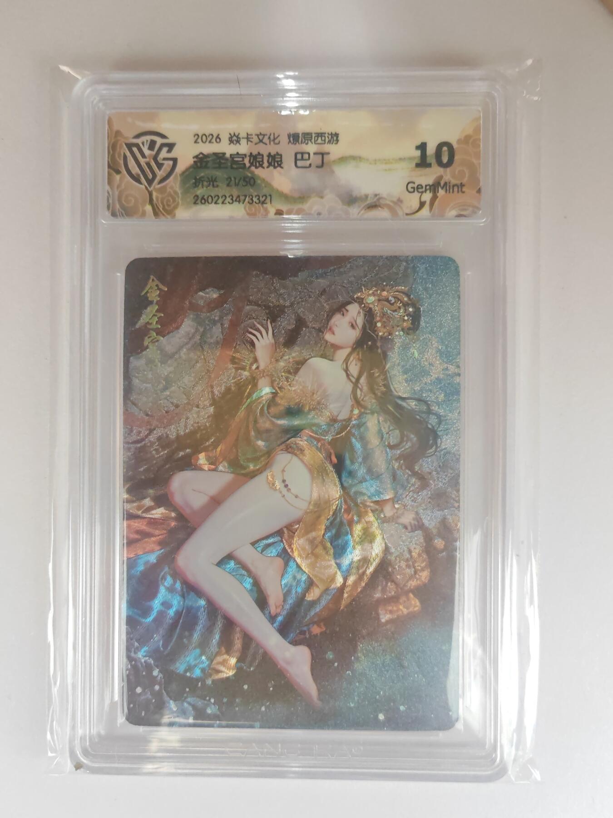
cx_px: 306
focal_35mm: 27
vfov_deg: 65.3
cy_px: 409
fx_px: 638
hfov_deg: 51.4
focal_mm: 5.52
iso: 1000
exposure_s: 1/33
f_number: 1.95
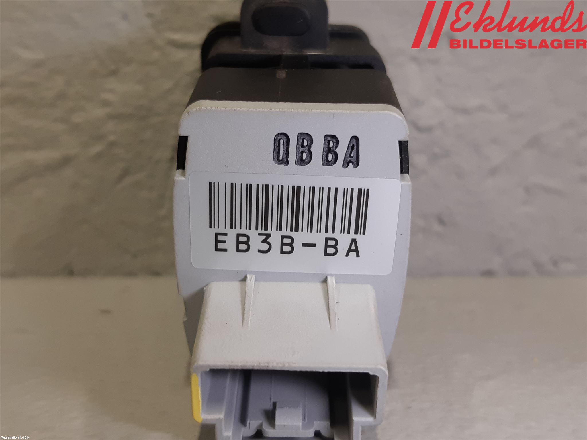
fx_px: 441
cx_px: 294
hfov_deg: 67.3
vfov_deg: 53.1
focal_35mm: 26
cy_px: 220
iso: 80
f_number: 1.7
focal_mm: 3.93
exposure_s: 1/50
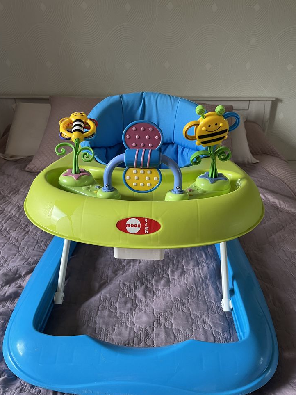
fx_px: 308
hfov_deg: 51.3
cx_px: 143
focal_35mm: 27
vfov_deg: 65.3
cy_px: 197
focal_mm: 5.1
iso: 125
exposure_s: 1/76
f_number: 1.6
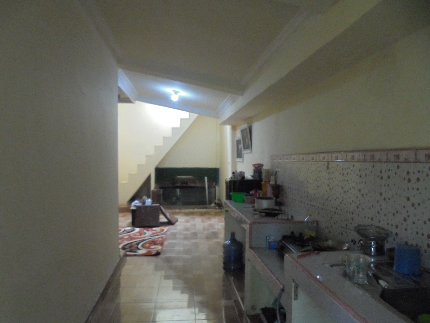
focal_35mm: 26
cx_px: 215
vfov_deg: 53.1
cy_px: 162
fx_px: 323
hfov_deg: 67.3
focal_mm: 4.6
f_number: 3.5
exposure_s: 1/25
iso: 400
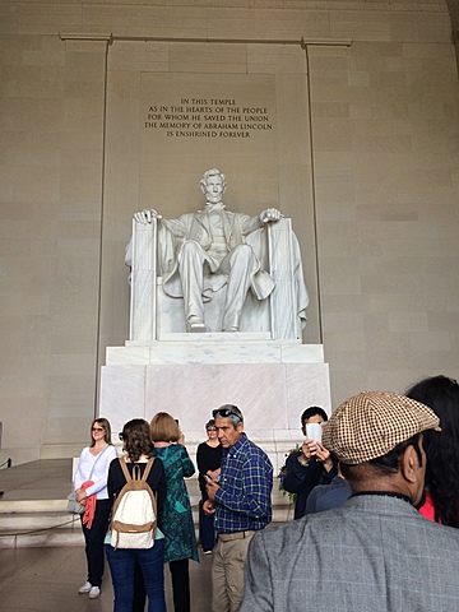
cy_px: 306
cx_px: 230
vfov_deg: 61.7
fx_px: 513
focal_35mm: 29
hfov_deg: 48.2
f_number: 2.2
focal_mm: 4.15
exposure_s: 1/60
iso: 32
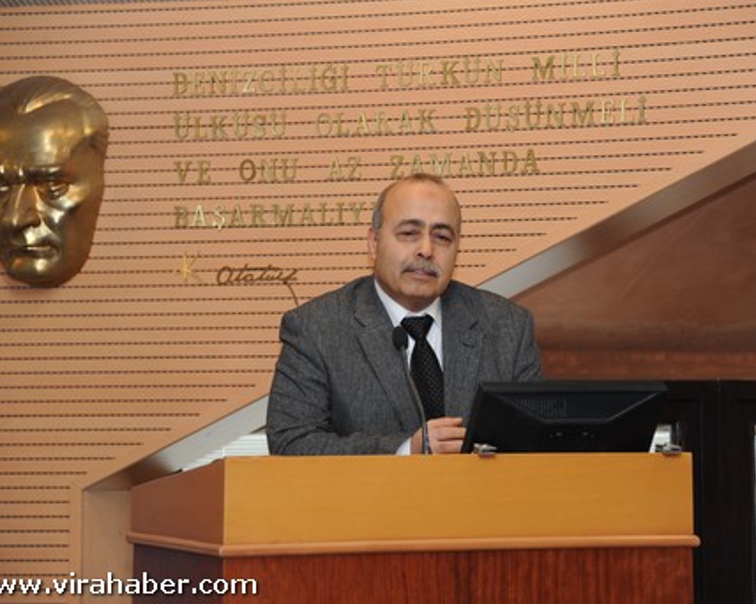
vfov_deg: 11.1
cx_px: 422
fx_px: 3109
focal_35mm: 139
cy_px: 302
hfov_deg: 13.9
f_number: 5.6
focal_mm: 122
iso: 800
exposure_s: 1/60
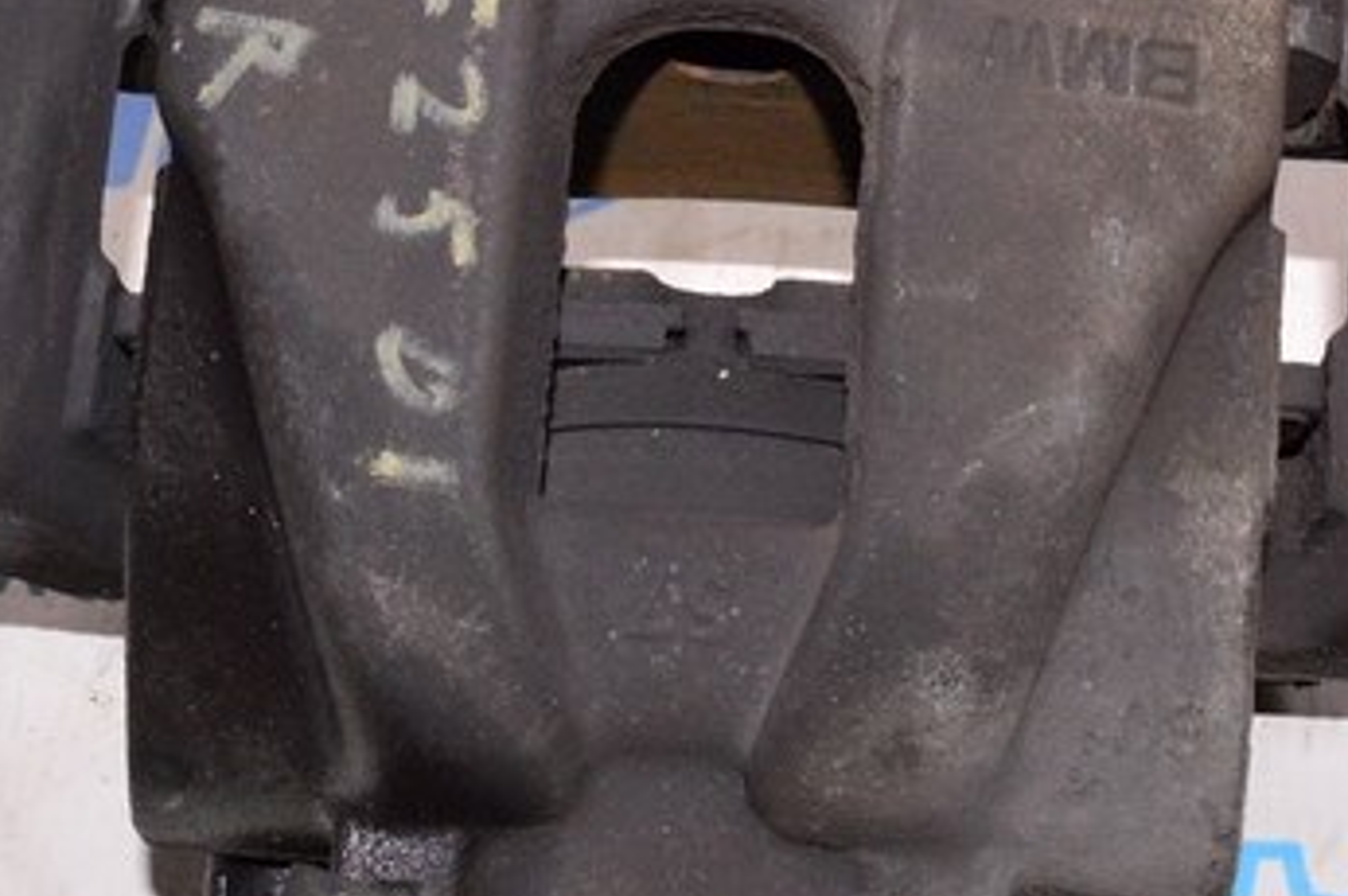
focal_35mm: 80
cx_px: 713
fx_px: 2993
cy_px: 415
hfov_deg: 25.4
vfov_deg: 17.0
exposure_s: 1/200
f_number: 8
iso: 1600
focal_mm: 18
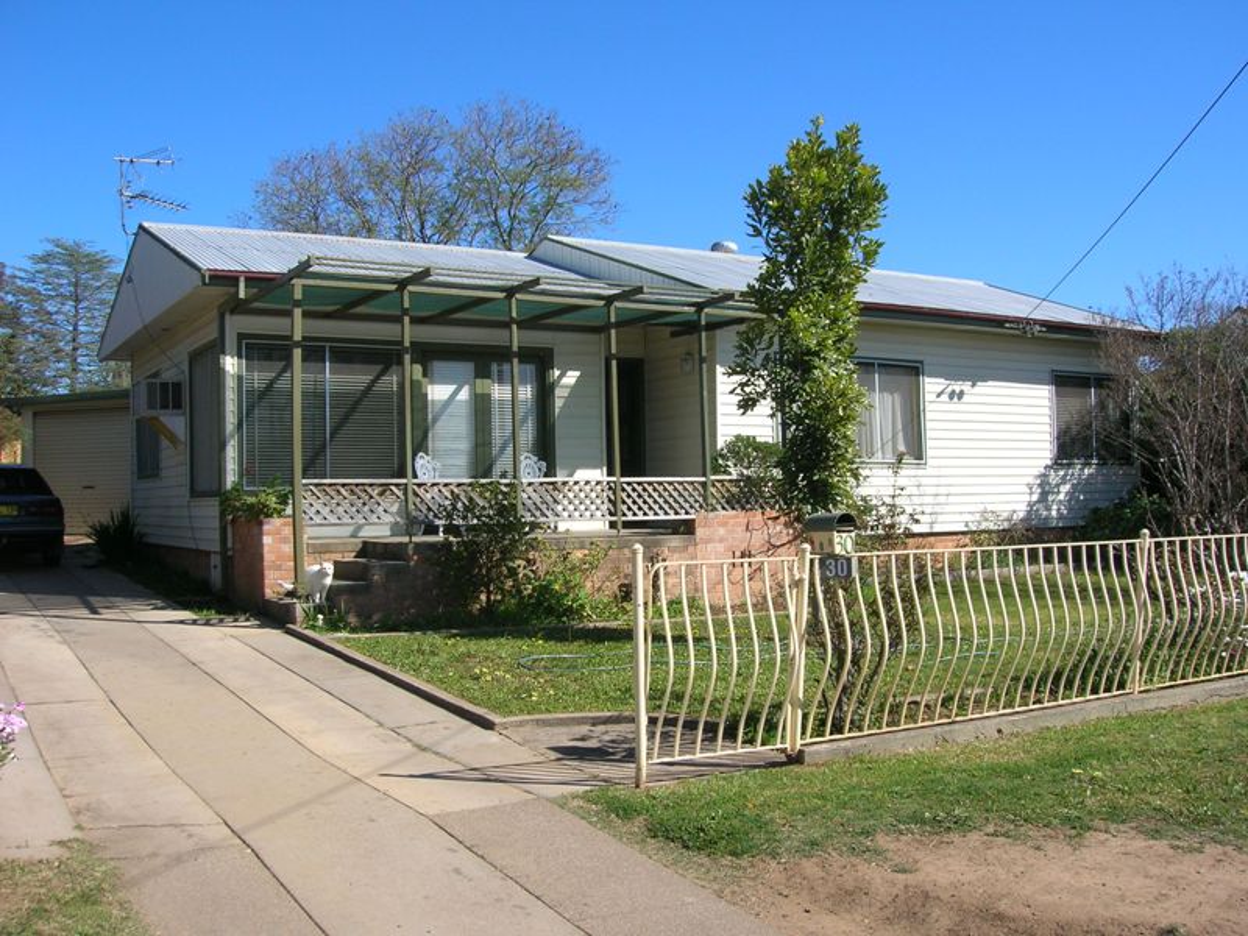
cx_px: 624
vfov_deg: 41.8
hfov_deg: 54.0
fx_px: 1226
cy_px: 468
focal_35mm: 34
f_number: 4.9
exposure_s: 1/354
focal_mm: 5.7
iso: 50
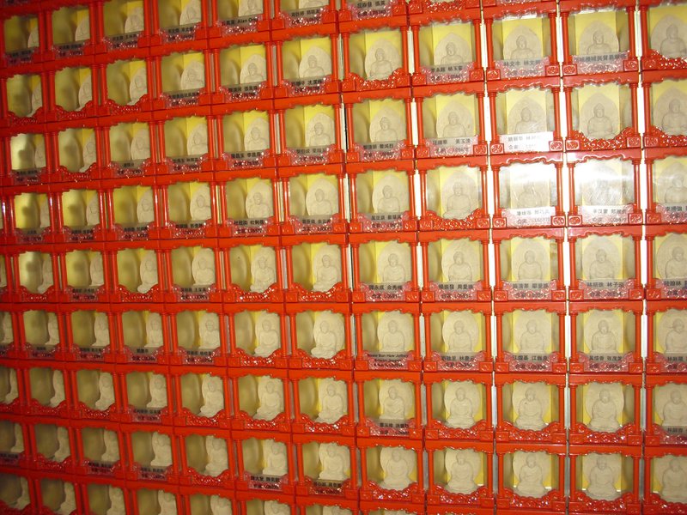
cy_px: 258
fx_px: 754
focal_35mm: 38
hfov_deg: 49.0
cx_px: 344
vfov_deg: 37.7
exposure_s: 1/60
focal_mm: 6.2
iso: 100
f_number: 2.8
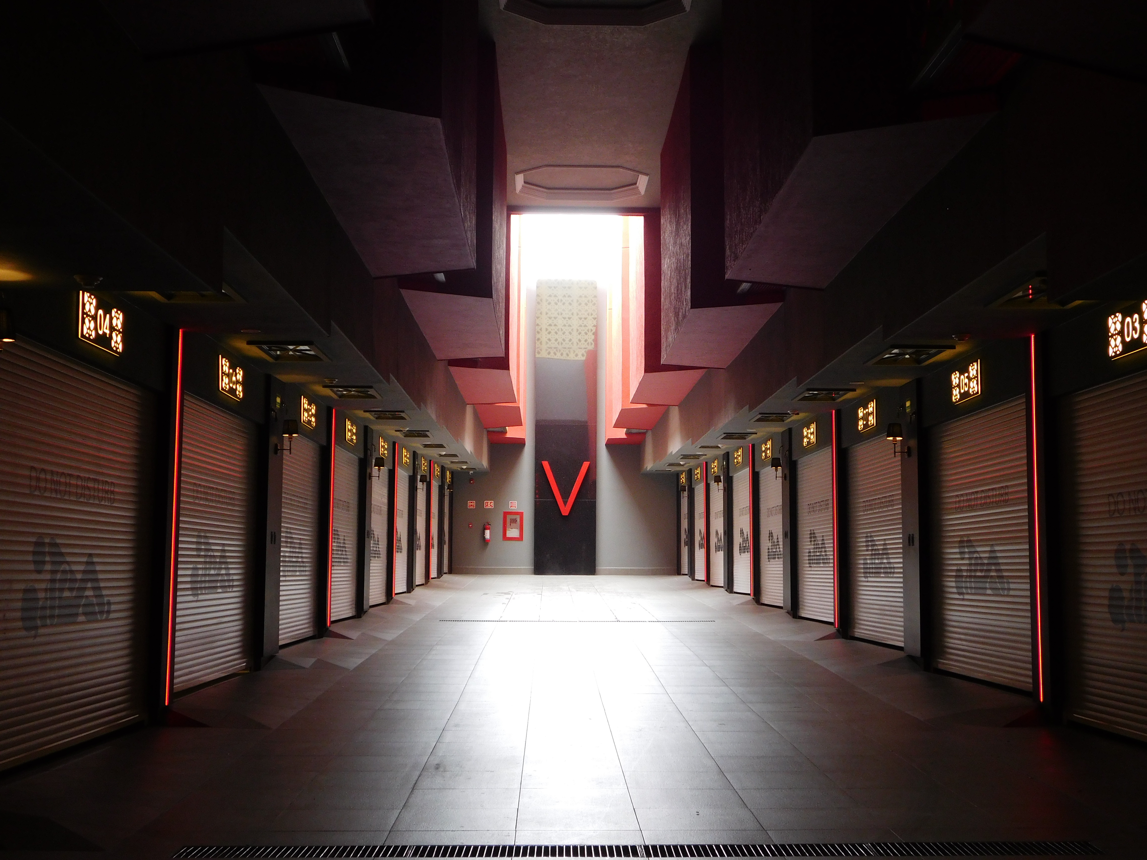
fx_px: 1491
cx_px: 574
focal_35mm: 45
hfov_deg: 42.1
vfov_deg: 32.2
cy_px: 430
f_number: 3.7
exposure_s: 1/30
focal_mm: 8
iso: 220
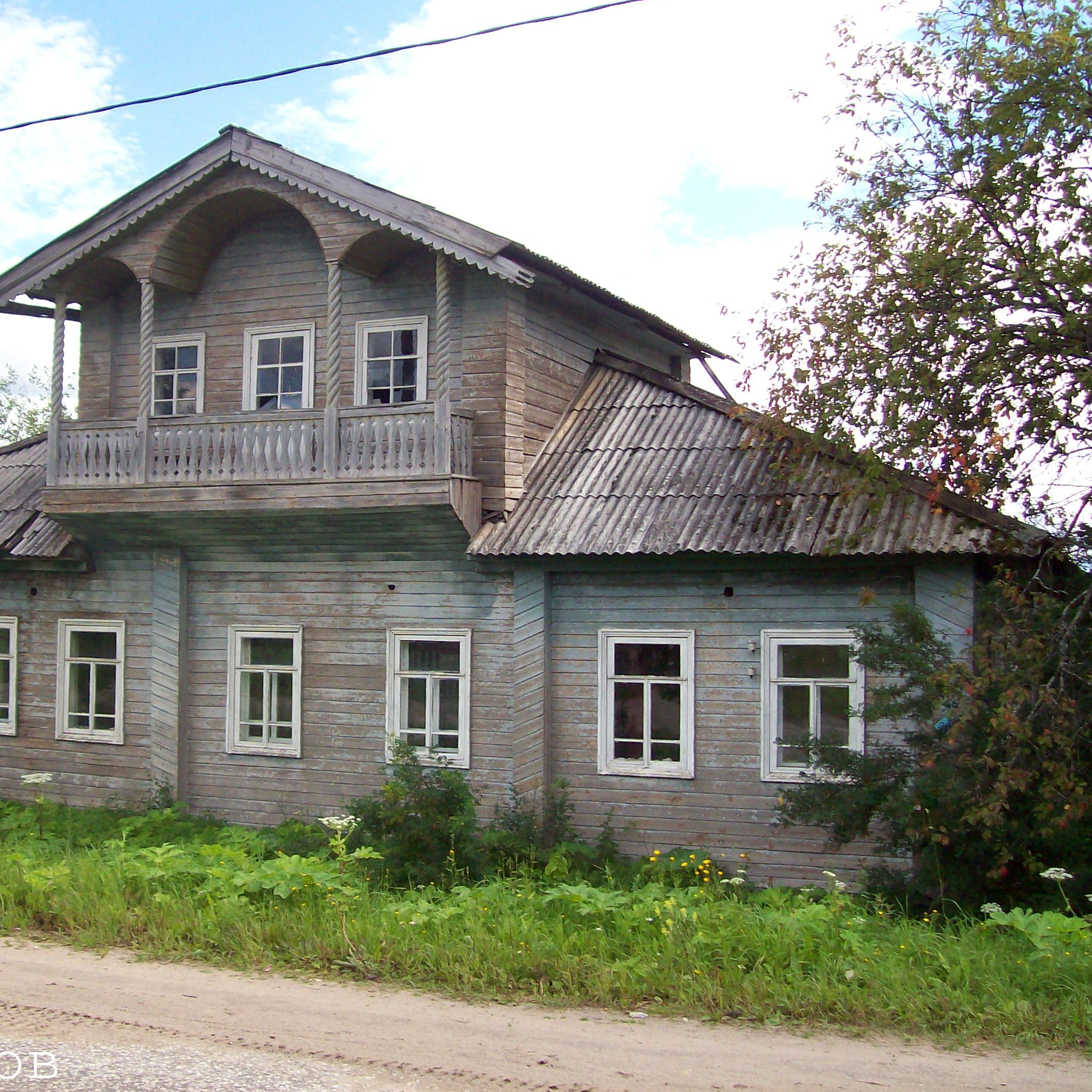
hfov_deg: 38.8
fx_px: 1535
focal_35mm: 43
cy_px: 541
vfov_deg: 39.2
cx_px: 388
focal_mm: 6
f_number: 2.7
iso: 80
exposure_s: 1/829
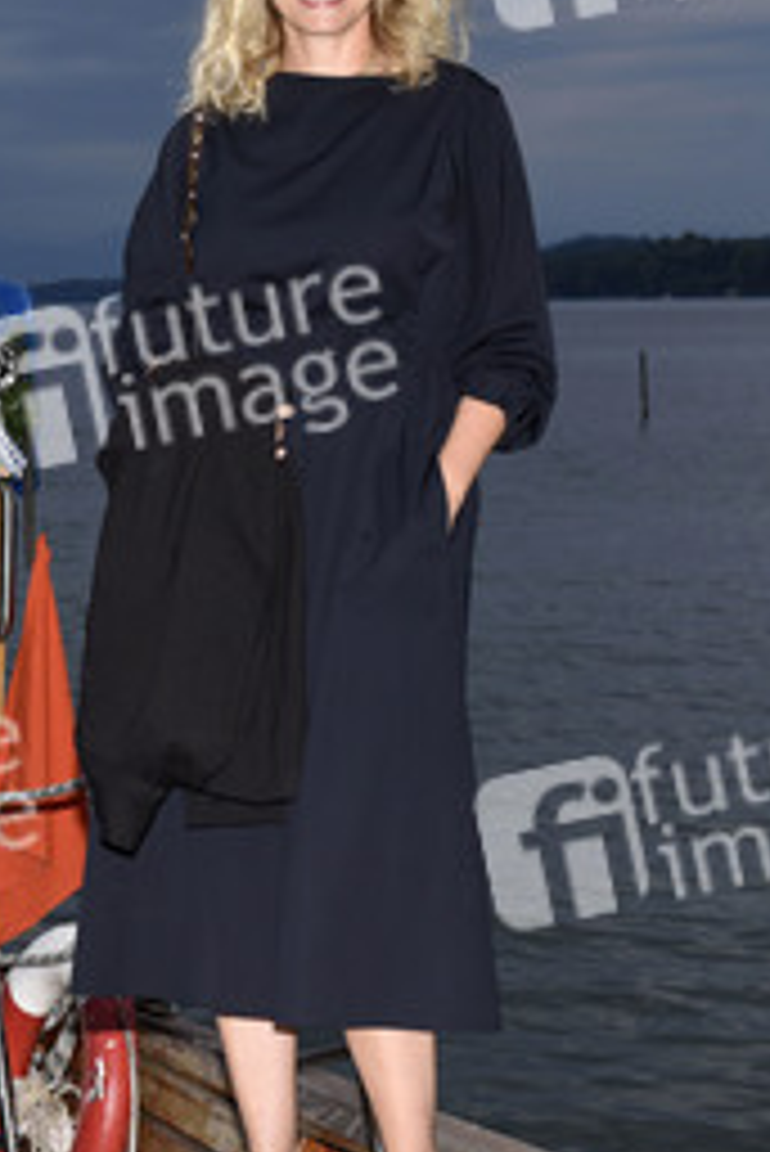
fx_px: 2499
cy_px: 598
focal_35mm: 78
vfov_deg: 26.0
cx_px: 297
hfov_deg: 17.5
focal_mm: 50
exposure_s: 1/160
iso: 1000
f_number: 6.3
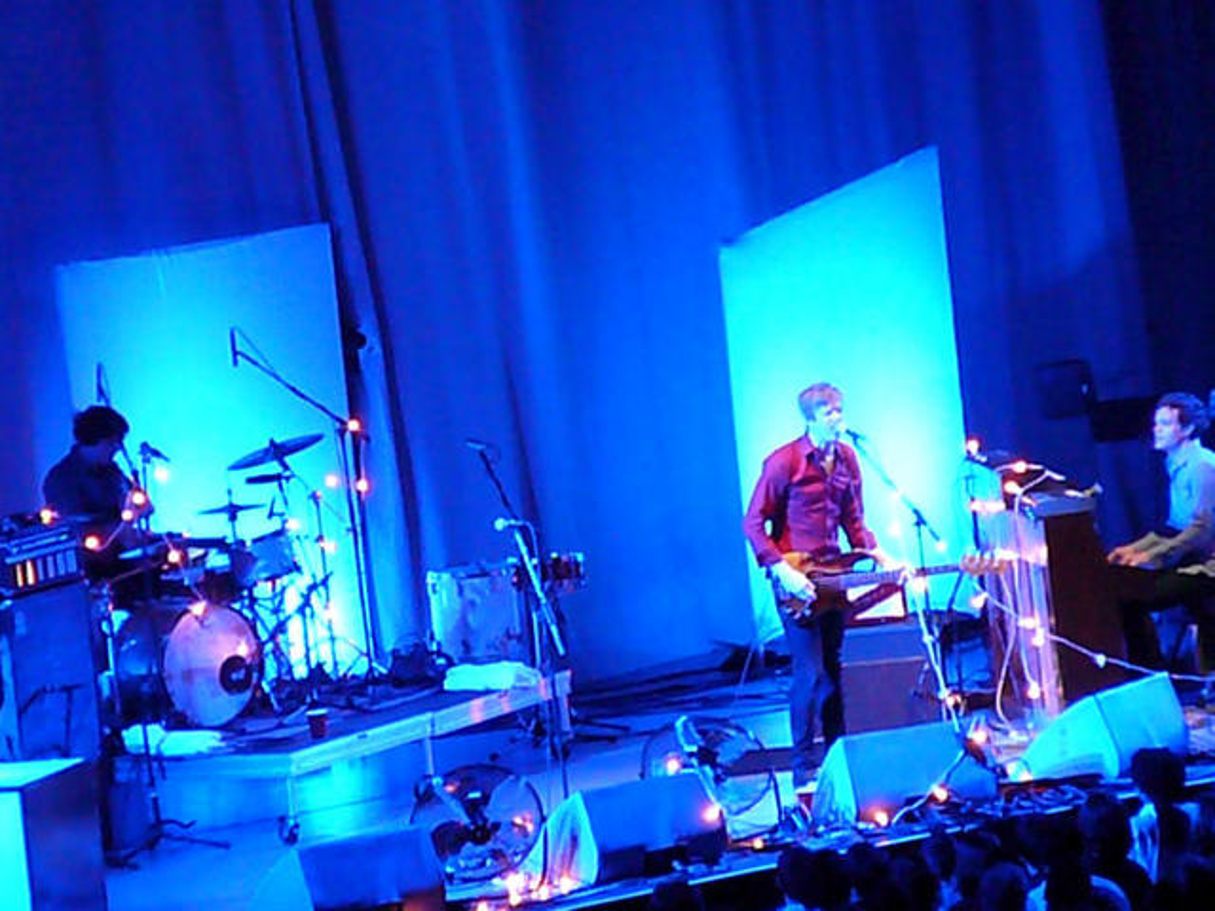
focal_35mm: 350
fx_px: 12285
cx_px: 608
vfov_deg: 4.2
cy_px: 456
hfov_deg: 5.7
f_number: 4.2
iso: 1600
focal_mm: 52
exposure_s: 1/30
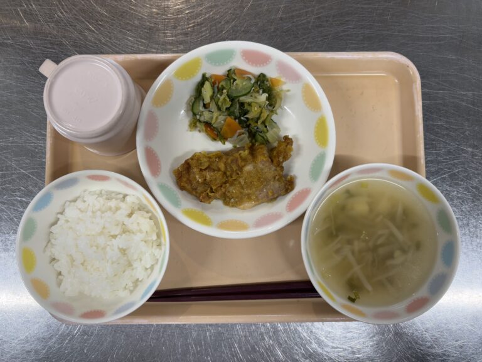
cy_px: 181
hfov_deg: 67.3
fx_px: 362
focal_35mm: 26
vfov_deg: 53.1
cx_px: 241
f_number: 1.6
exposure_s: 1/120
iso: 125
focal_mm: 5.96
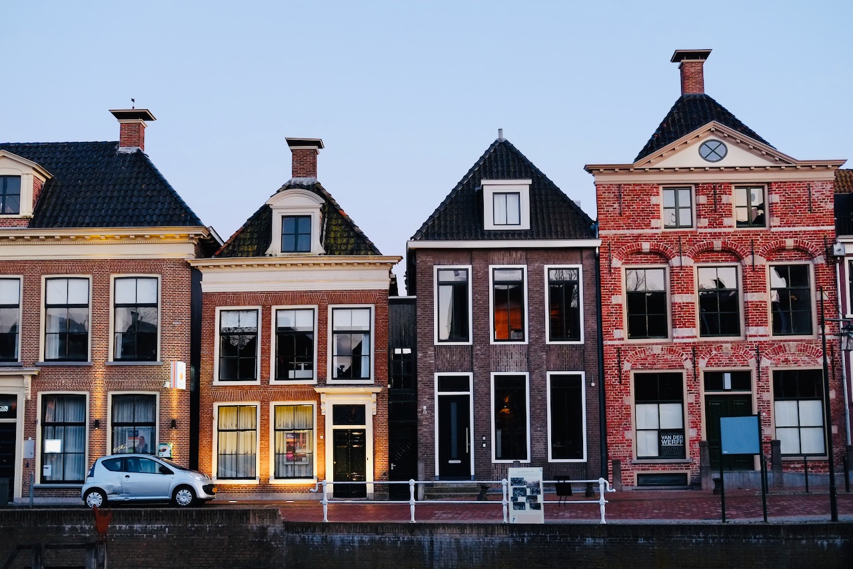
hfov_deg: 37.5
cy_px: 284
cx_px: 426
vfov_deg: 25.5
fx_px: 1256
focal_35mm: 53
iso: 1600
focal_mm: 35
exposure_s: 1/120
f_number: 4
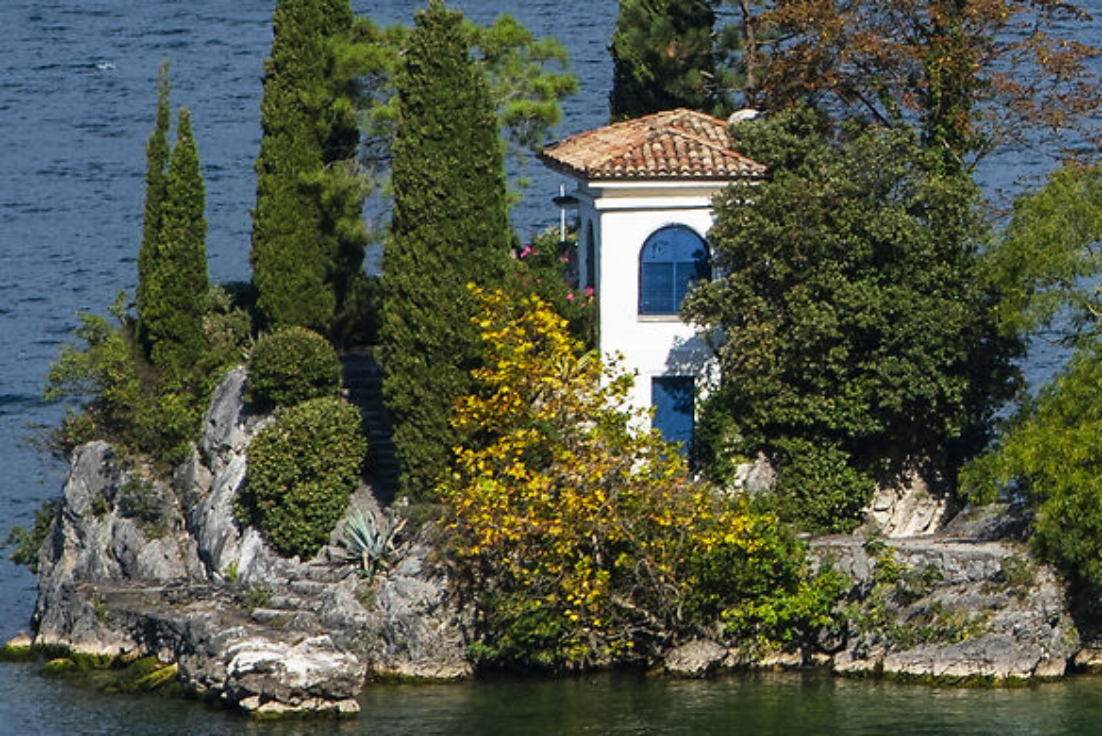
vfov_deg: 3.6
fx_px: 11699
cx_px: 1721
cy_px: -89
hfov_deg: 5.3
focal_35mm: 382
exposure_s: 1/200
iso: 100
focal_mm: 62
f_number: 10
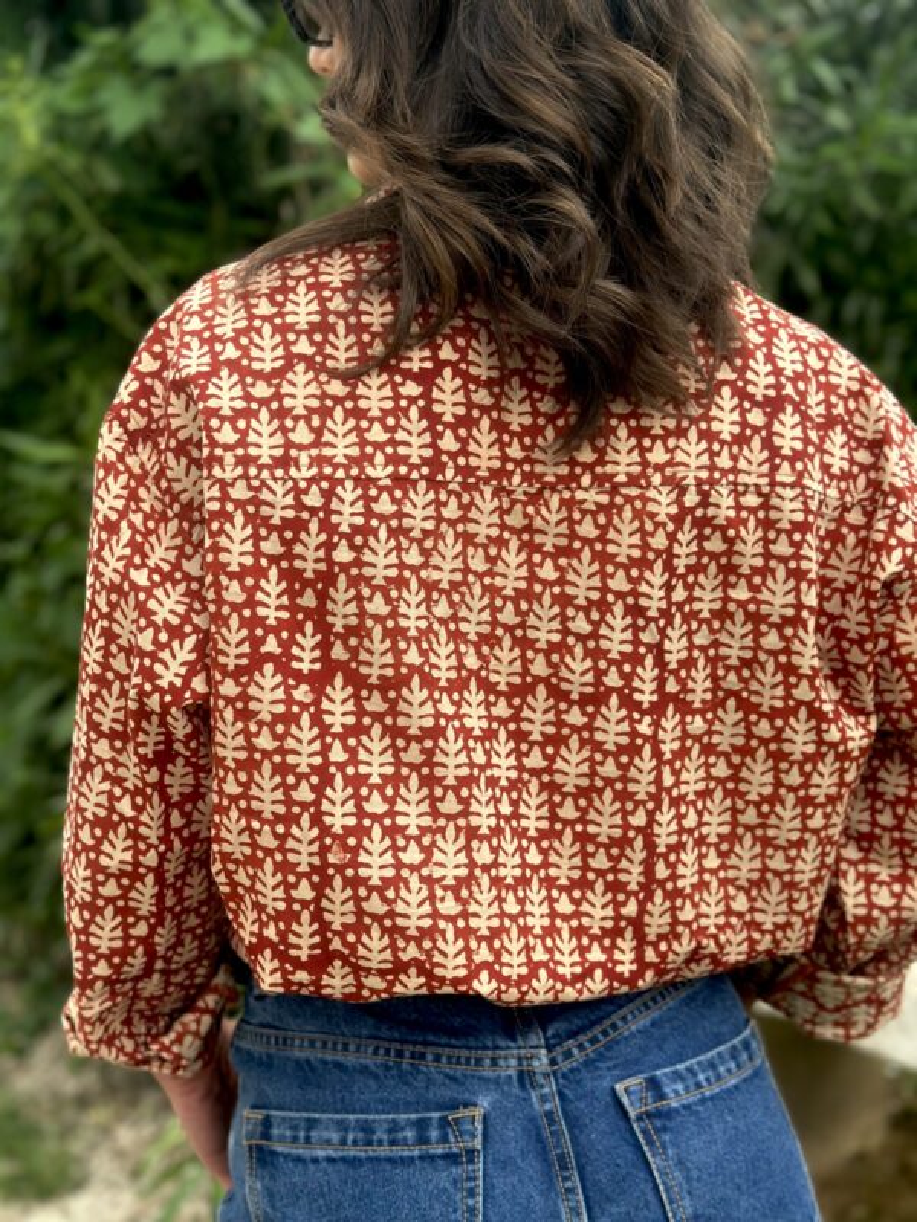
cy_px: 611
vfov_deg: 39.7
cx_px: 458
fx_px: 1695
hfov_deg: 30.3
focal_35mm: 48
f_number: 1.78
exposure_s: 1/627
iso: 80
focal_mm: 6.86
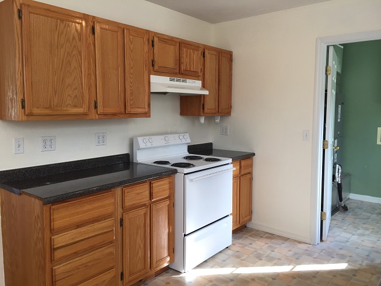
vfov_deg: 48.2
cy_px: 143
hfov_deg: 61.7
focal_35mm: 29
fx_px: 319
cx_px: 190
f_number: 2.2
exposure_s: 1/120
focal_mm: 4.15
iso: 50
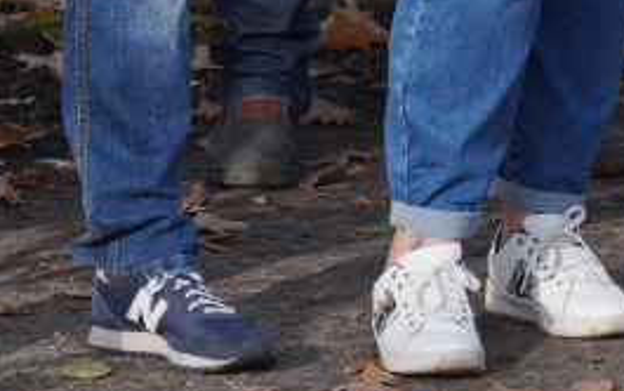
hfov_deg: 4.0
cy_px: -588
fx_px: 8934
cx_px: -563
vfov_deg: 2.5
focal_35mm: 525
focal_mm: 105
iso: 100
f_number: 4
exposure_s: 1/250
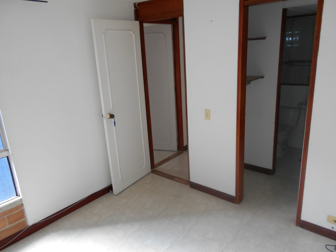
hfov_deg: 67.3
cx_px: 168
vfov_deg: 53.1
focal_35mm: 26
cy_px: 126
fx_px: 252
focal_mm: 4.6
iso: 250
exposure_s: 1/30
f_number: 3.2
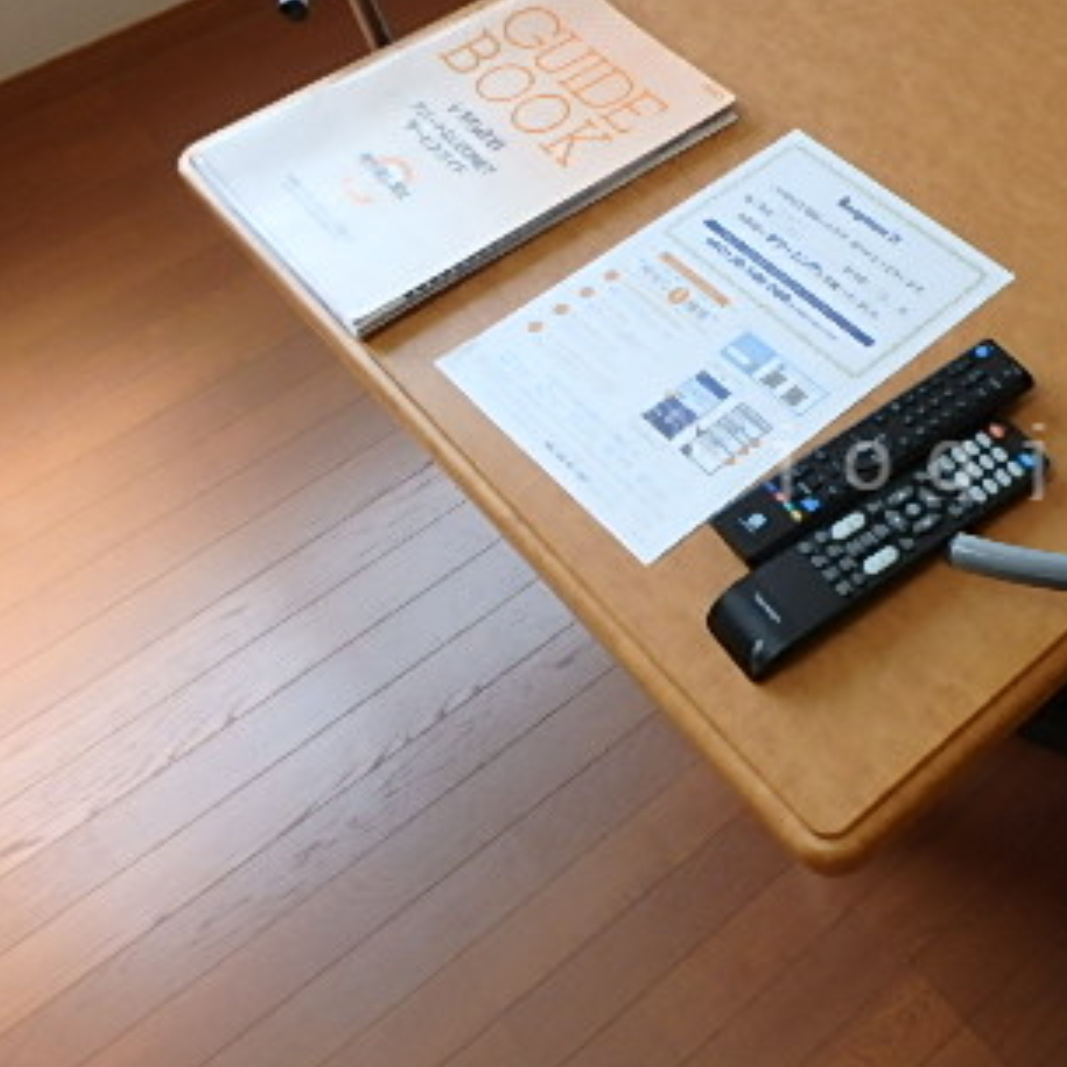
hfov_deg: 39.1
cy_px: 458
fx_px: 1360
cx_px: 1004
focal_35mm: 39
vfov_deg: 42.7
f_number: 3.5
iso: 160
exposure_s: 1/60
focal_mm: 3.7
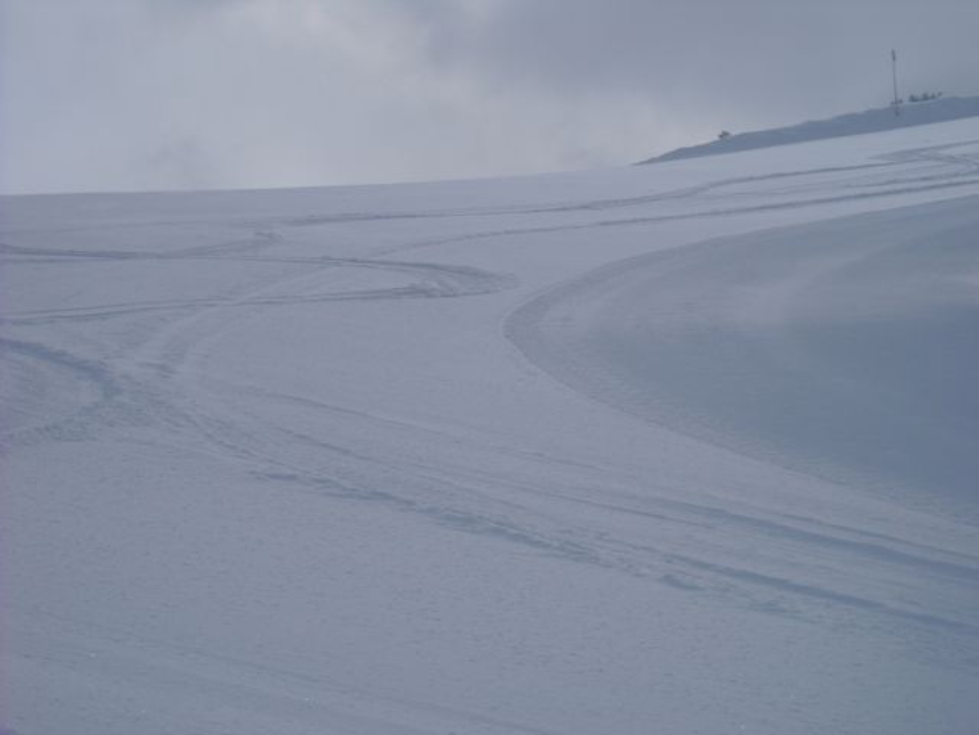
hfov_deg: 18.7
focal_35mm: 105
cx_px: 490
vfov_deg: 14.1
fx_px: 2970
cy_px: 368
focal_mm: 17.1
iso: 64
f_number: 9.3
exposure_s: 1/384
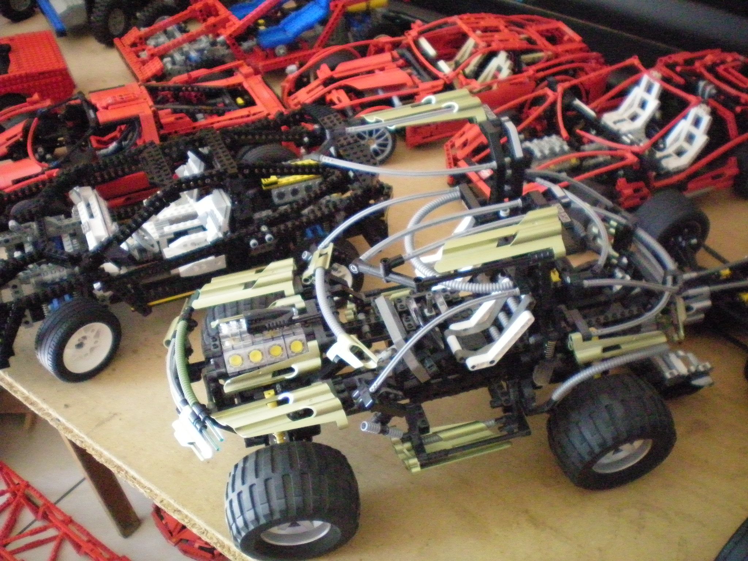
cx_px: 374
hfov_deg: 49.0
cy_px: 280
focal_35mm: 38
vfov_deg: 37.7
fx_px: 821
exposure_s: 1/80
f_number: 3.1
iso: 800
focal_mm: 6.3
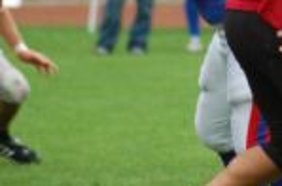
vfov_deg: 1.5
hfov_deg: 2.3
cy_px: -6
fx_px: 6954
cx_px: 368
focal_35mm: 892
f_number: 5
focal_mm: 195
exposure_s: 1/400
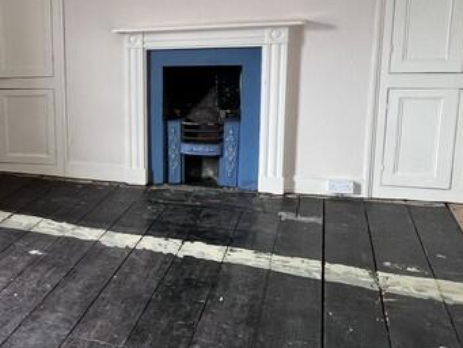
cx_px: -43
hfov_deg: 39.4
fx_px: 522
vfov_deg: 36.6
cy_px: 125
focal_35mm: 39
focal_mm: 1.57
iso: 250
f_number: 1.8
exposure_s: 1/97
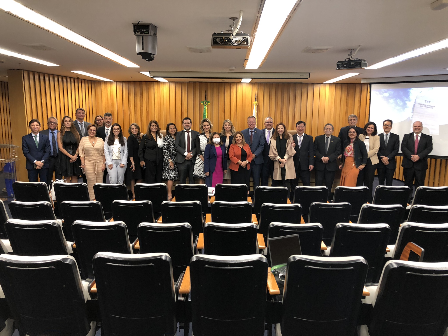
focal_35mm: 28
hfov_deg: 63.4
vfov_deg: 49.7
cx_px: 224
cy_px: 168
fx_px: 362
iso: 40
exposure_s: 1/20
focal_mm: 4
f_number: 1.8
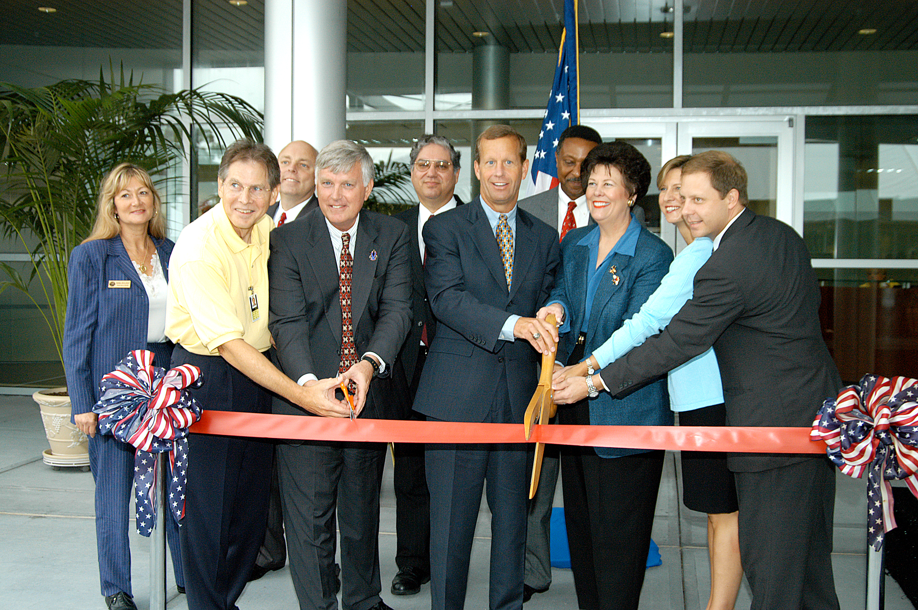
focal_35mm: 44
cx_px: 459
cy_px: 305
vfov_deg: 30.8
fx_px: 1108
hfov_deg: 45.0
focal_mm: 29
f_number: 5.6
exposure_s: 1/80
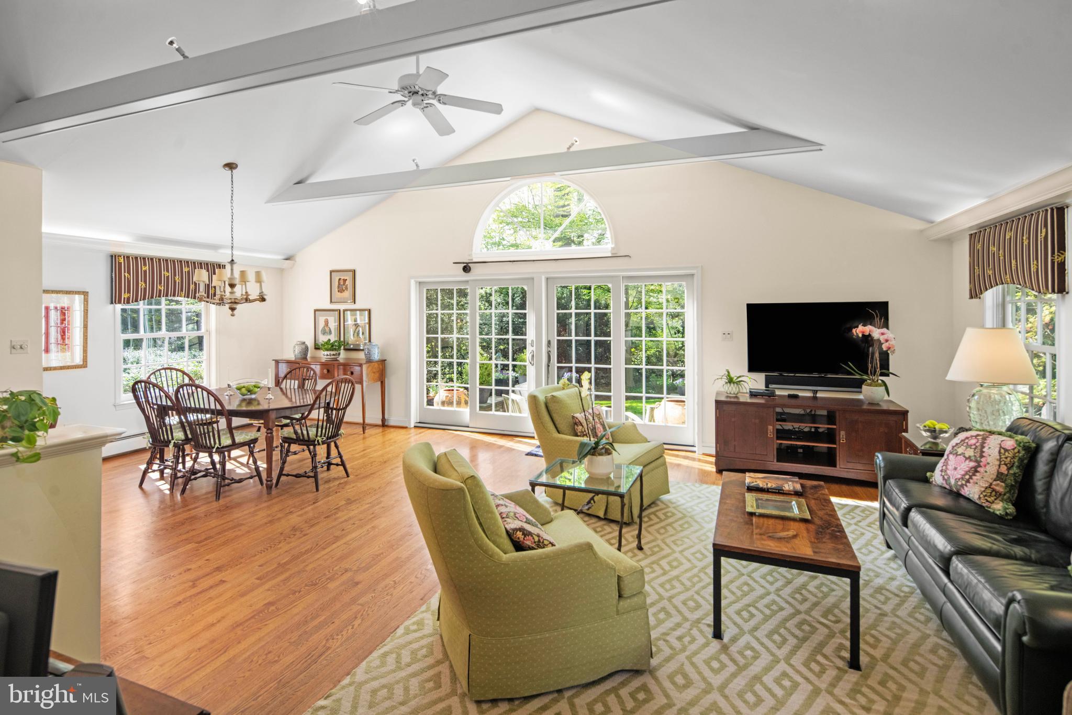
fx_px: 506
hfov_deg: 93.3
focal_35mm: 17
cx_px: 536
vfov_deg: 70.4
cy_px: 358
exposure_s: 1/30
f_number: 8
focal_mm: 17
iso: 800
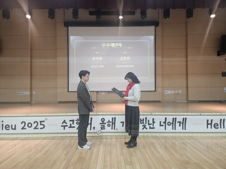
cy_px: 84
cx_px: 113
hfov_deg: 73.9
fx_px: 150
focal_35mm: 23
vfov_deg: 58.9
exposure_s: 1/240
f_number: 1.8
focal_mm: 5.4
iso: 1000
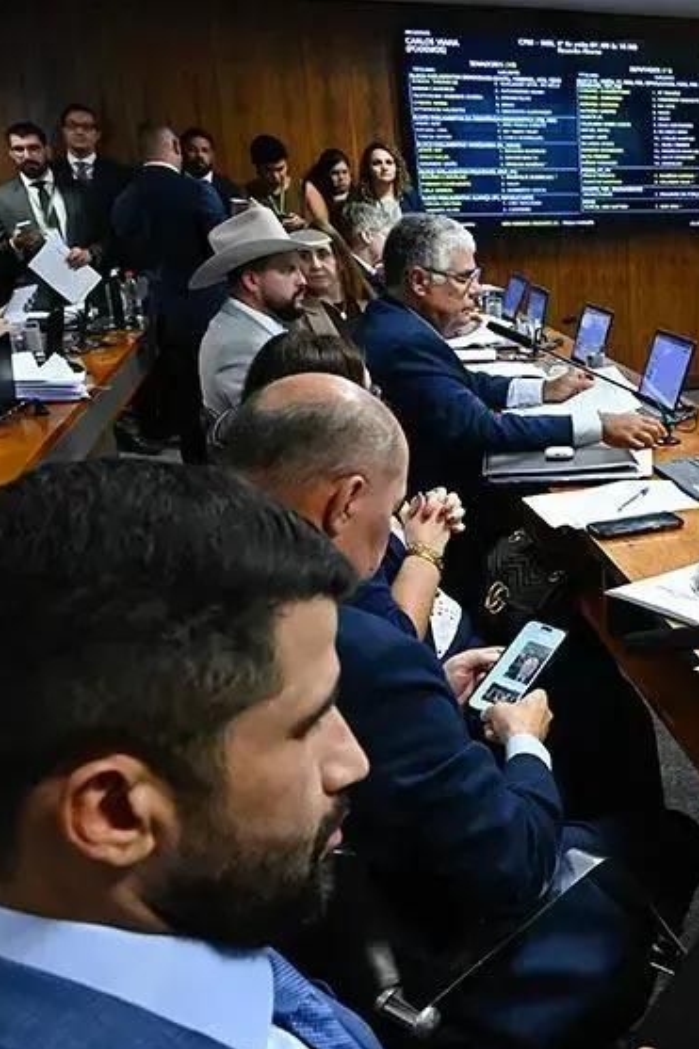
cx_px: 746
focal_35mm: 37
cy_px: 535
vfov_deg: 51.9
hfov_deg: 32.2
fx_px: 1078
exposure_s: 1/100
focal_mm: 24
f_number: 8
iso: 6400
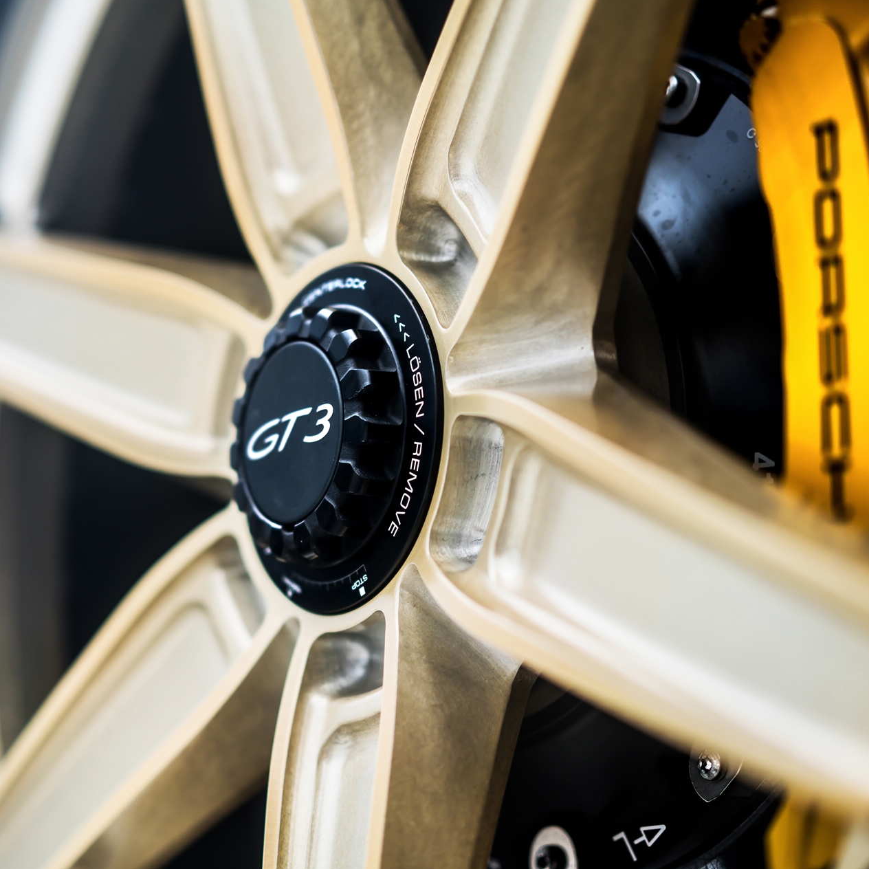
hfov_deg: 24.2
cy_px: 432
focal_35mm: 71
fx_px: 2017
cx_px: 296
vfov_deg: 24.3
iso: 125
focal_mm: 55
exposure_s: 1/640
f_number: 2
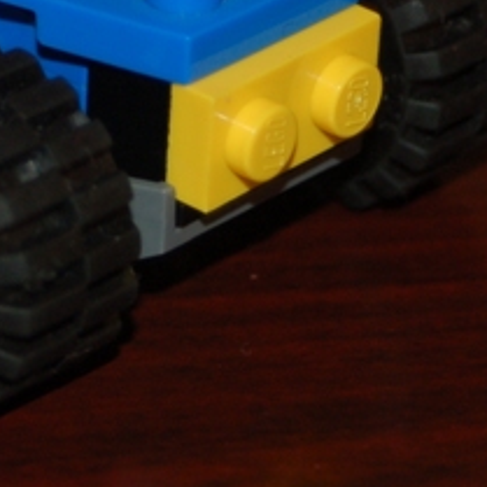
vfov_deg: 4.8
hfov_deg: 4.8
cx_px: -98
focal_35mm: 367
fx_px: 5841
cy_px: -51
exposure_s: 1/60
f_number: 5.6
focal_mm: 80
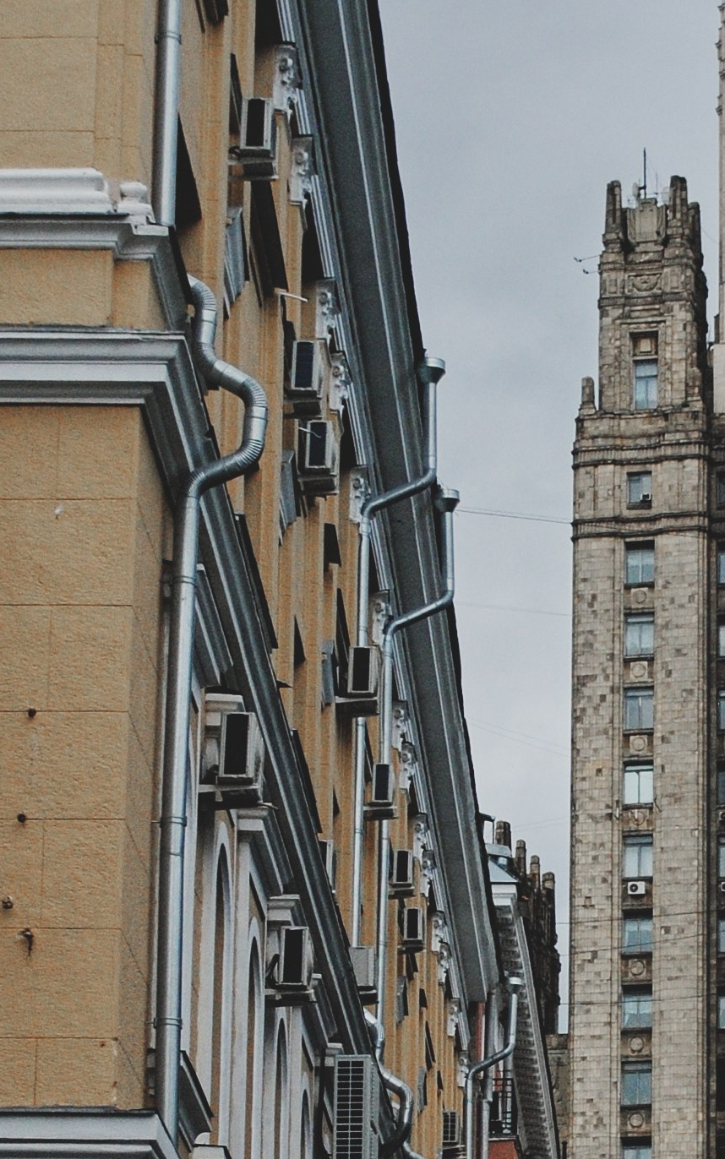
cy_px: 939
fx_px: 4298
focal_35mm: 136
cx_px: 698
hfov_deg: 9.6
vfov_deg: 15.3
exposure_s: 1/500
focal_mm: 32
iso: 400
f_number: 5
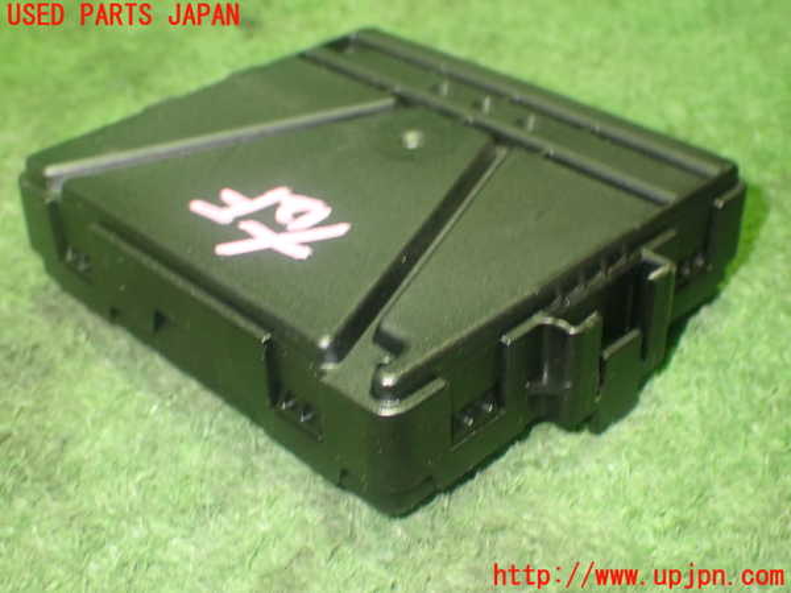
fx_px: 1143
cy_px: 296
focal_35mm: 50
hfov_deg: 38.2
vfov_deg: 29.1
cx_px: 396
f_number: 3.2
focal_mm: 9.01
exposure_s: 1/15
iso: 800
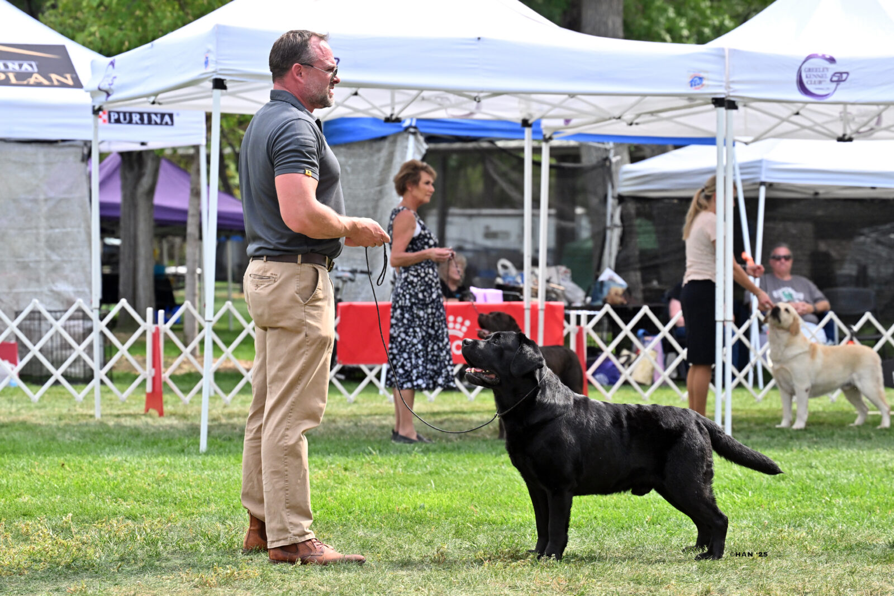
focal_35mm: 110
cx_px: 447
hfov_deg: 18.6
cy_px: 298
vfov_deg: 12.5
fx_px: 2732
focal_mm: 110
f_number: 5.6
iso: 1250
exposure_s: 1/1600
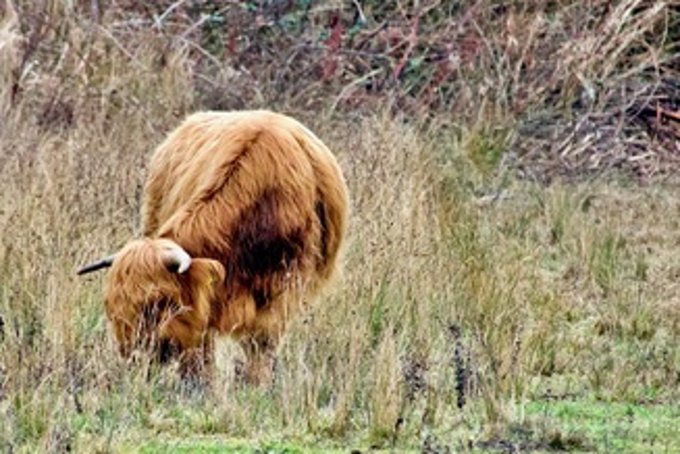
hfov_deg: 2.4
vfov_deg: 1.6
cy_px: 305
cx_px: 268
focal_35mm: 845
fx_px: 15960
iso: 1250
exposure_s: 1/800
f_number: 4
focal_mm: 220
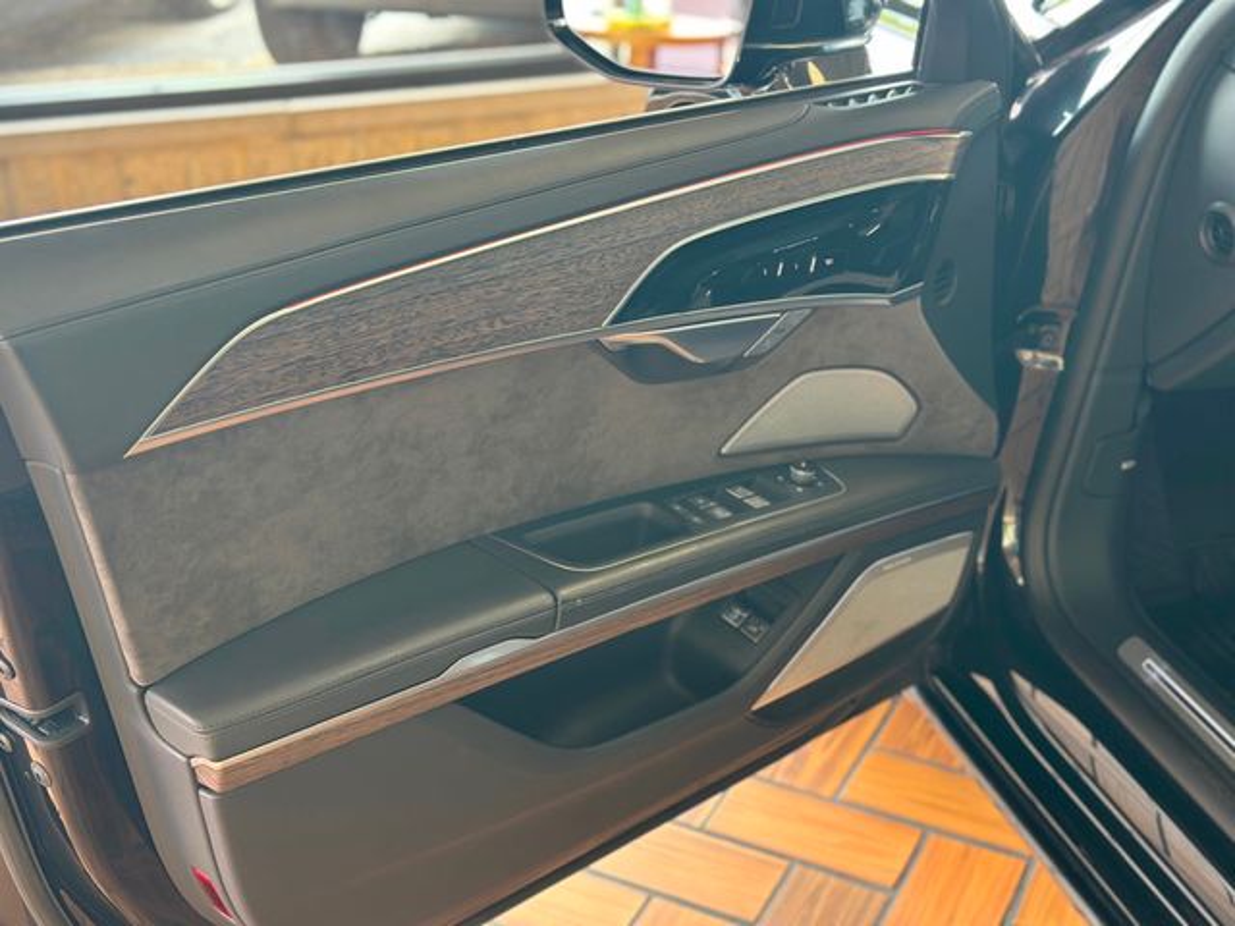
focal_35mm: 48
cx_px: 618
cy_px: 463
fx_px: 1713
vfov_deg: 30.3
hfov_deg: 39.7
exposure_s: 1/60
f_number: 1.78
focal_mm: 6.86
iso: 160
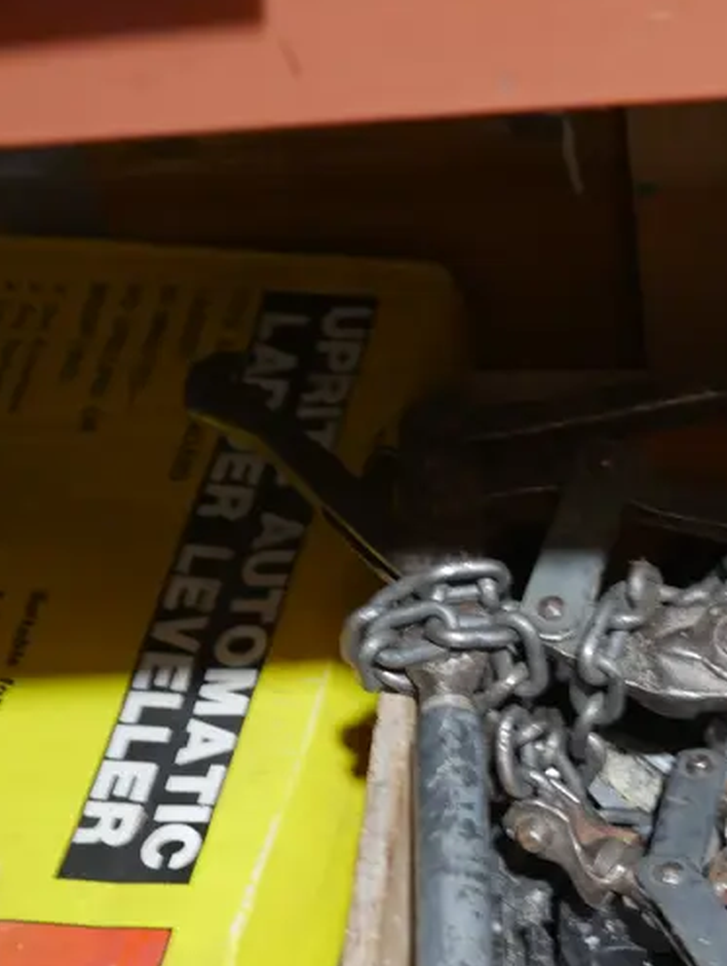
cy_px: 888
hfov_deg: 21.8
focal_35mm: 66
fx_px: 1845
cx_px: 664
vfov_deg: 28.1
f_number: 3.6
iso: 640
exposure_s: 1/60
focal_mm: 16
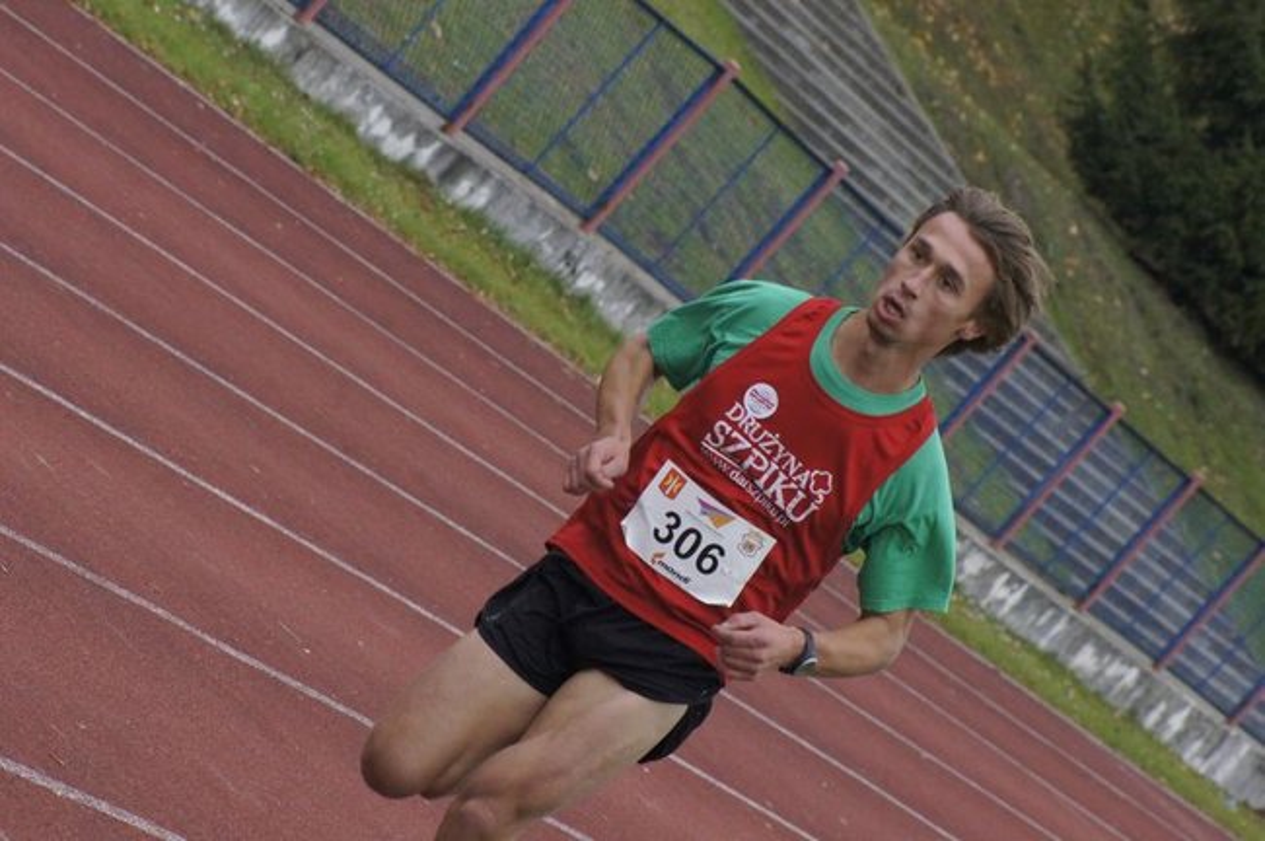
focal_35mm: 240
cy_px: 420
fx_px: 8425
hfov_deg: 8.6
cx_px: 632
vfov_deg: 5.7
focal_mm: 160
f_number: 11
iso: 3200
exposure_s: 1/800
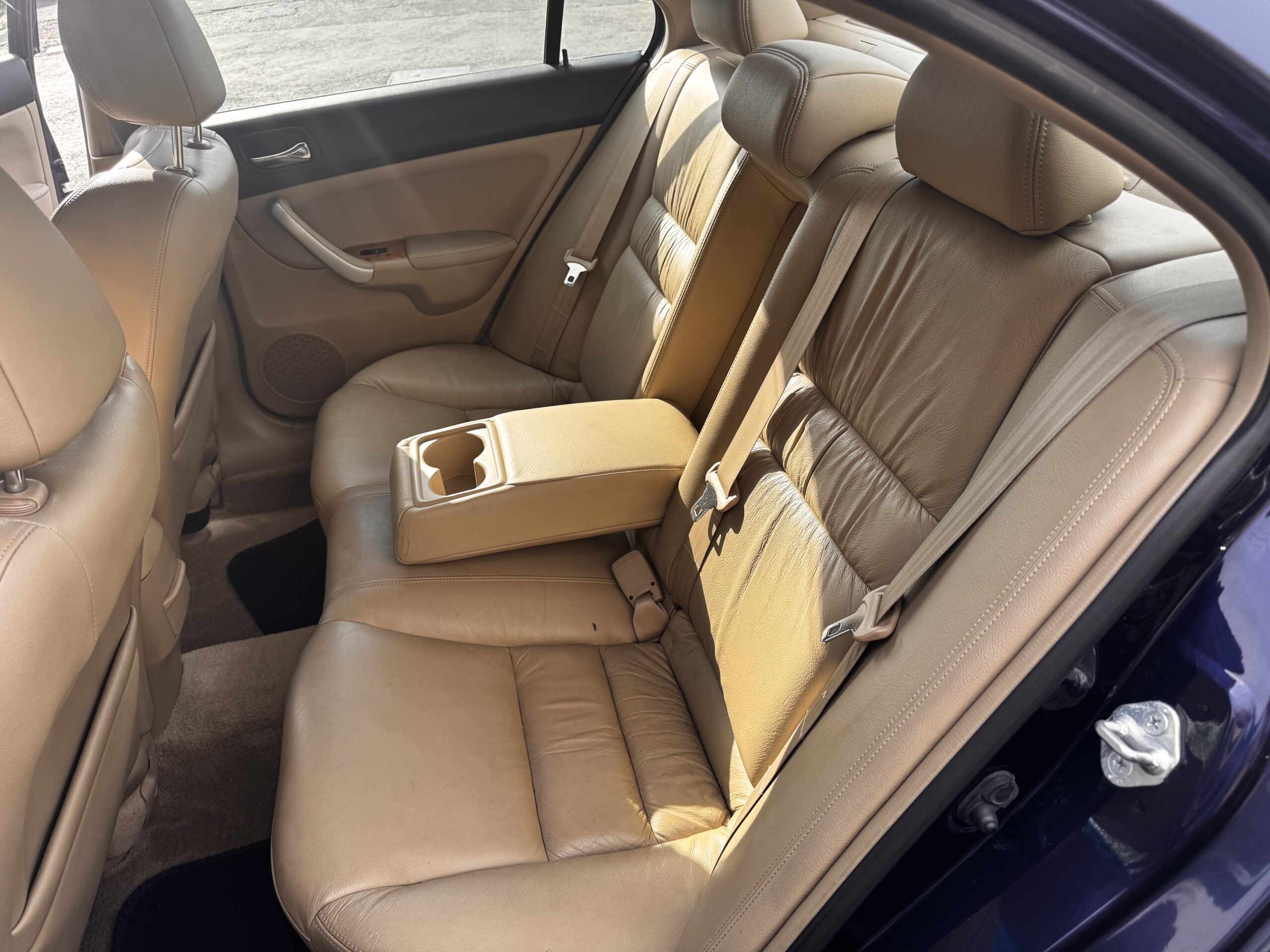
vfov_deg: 56.8
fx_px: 881
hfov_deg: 71.6
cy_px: 476
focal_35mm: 24
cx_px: 635
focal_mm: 6.76
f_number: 1.78
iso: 80
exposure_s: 1/1059
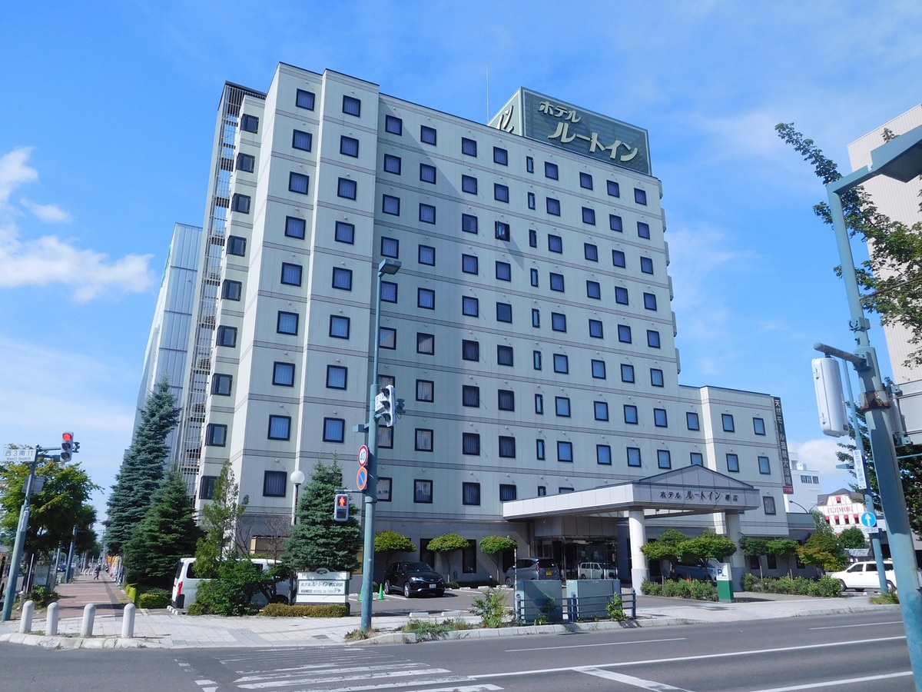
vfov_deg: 54.9
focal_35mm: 25
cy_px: 346
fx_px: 666
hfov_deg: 69.4
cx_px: 461
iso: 125
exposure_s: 1/1250
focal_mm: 4.5
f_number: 3.4
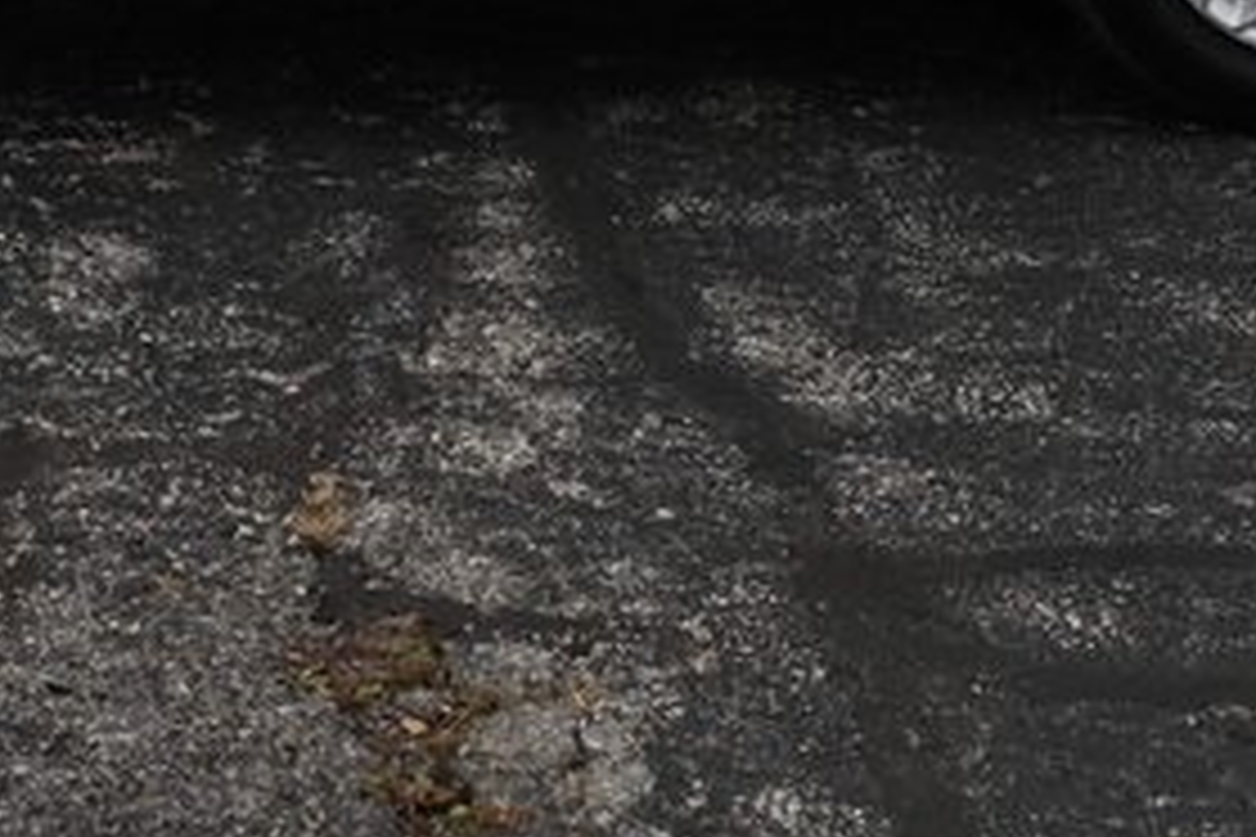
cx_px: -5
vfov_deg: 9.7
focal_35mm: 135
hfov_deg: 15.0
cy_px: -682
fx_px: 4701
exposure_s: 1/250
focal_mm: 24.5
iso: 180
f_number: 5.6
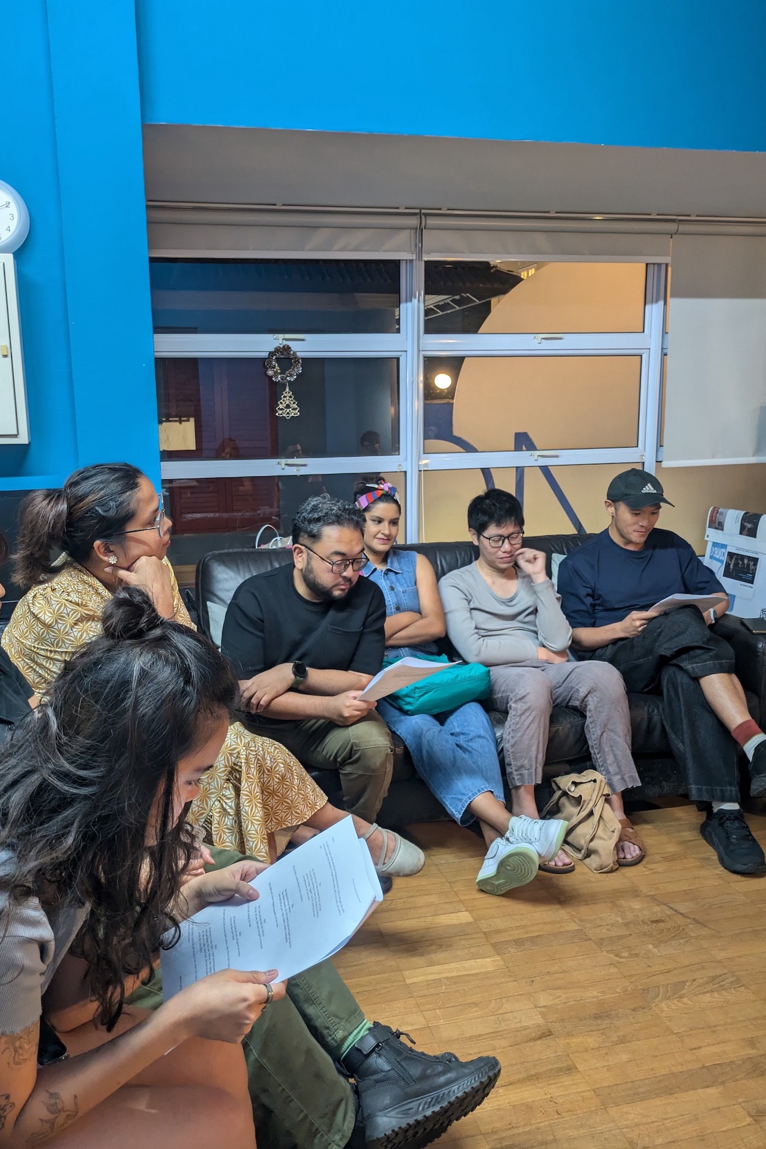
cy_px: 571
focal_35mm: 27
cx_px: 348
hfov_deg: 47.9
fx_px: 862
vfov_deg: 67.4
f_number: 1.89
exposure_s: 1/25
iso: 484
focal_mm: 5.43
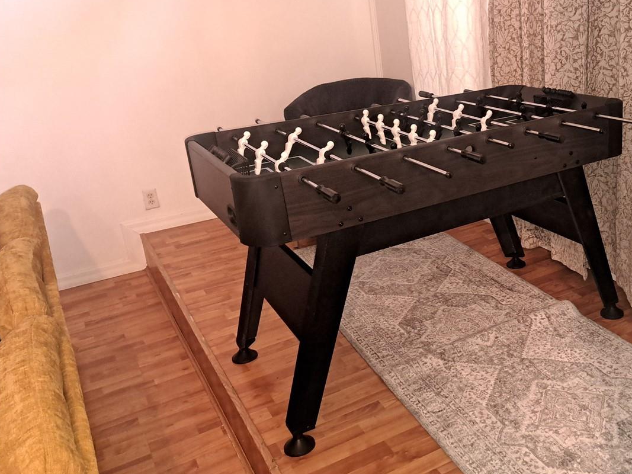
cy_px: 206
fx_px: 657
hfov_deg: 49.4
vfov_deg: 39.6
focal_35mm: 36
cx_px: 469
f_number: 1.8
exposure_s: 1/24
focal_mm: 5.23
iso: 640
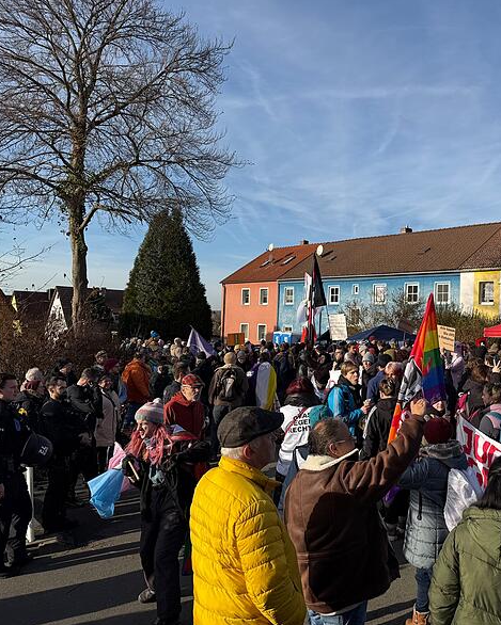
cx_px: 388
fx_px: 593
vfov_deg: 55.7
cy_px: 316
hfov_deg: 44.0
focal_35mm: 32
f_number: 1.78
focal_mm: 6.76
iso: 80
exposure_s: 1/3759
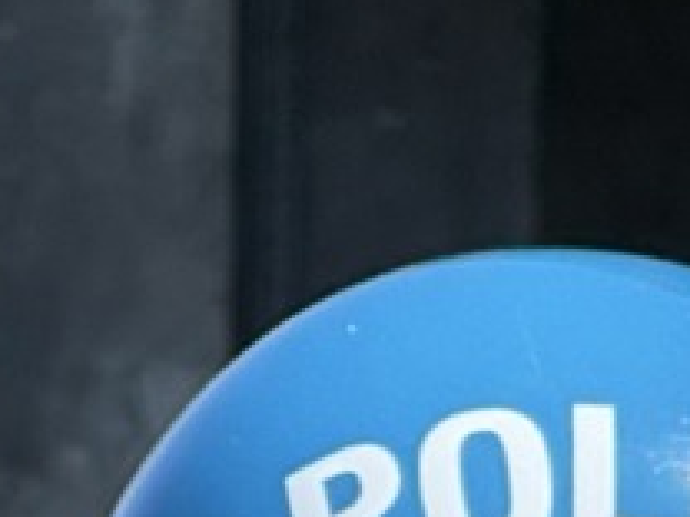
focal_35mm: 740
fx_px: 14750
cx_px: -1154
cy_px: 1306
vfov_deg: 2.0
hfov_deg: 2.7
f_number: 2.8
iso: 50
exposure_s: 1/700
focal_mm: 15.66
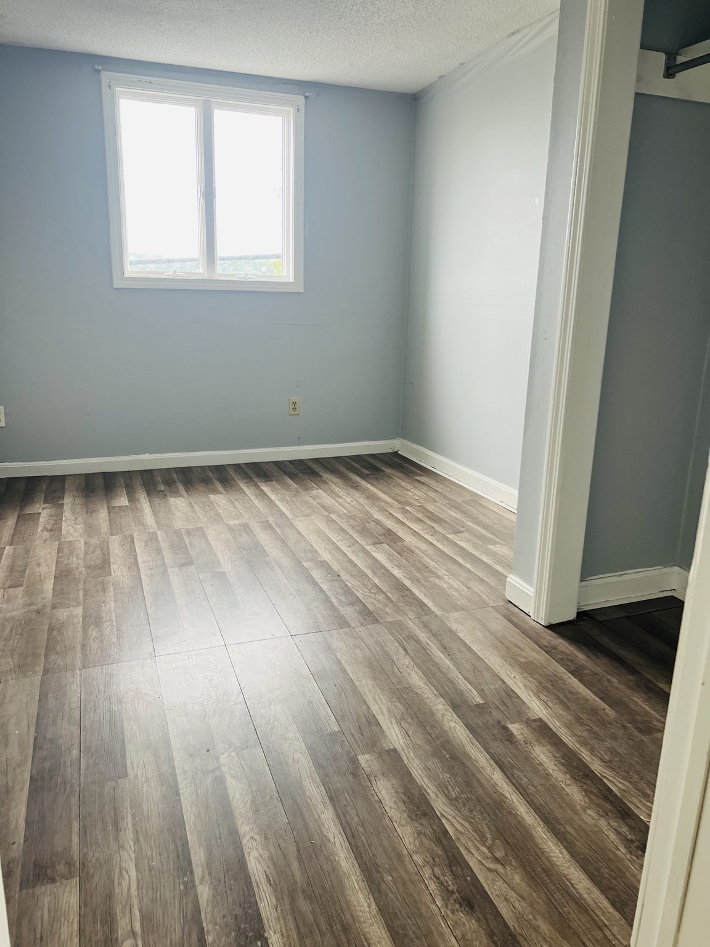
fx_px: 711
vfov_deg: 67.3
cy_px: 474
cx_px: 355
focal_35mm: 26
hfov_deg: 53.1
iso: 64
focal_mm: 5.7
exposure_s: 1/121
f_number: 1.5
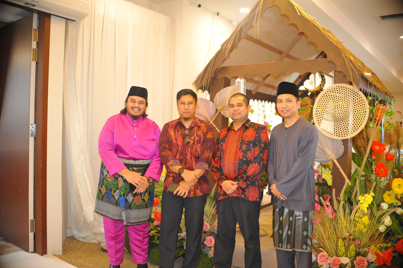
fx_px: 392
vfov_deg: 37.8
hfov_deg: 54.5
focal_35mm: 35
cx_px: 202
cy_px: 134
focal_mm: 35
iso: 2500
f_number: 2.2
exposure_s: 1/250
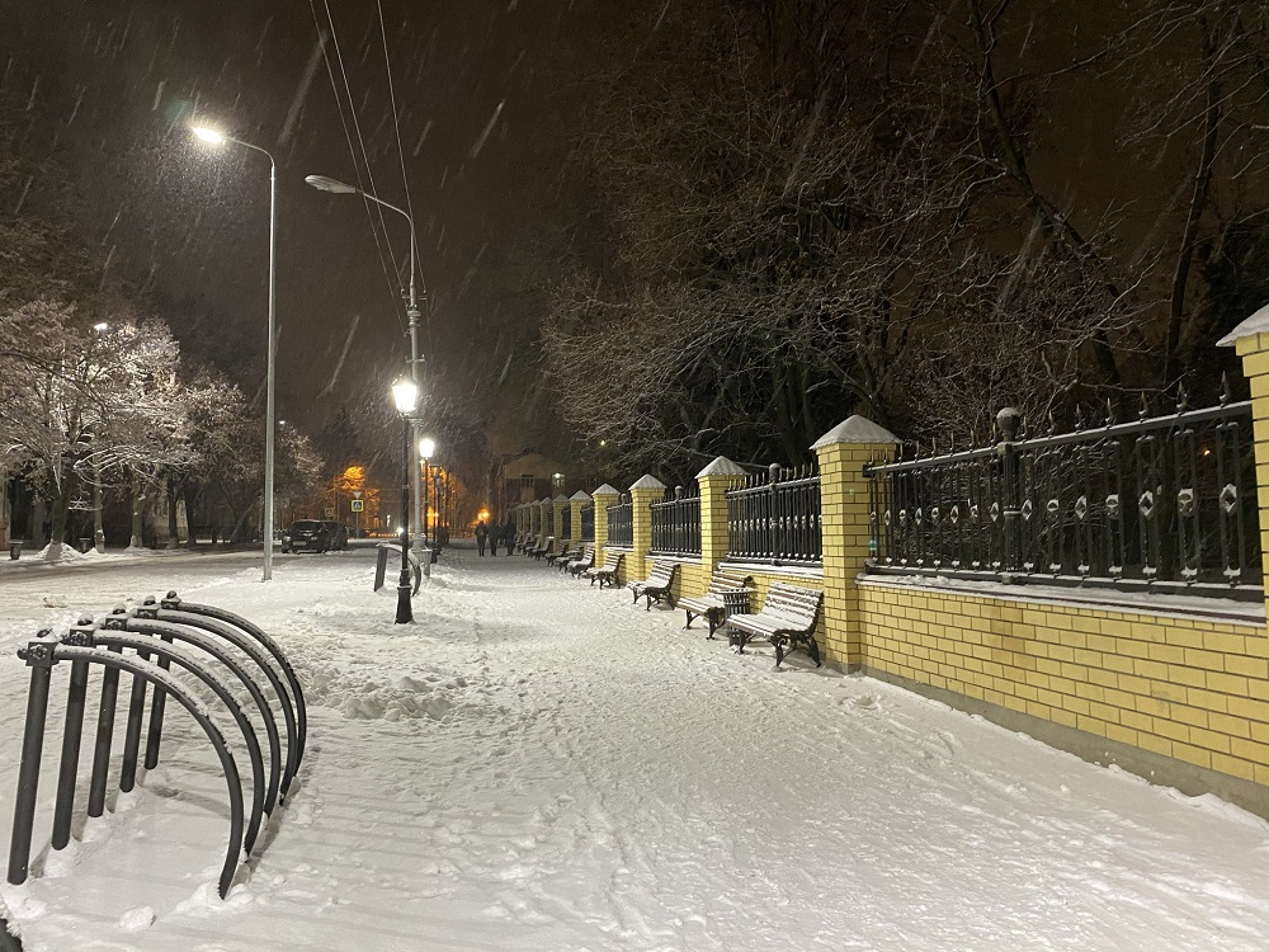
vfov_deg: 53.1
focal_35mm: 26
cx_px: 634
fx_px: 953
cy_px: 476
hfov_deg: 67.3
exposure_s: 1/25
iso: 500
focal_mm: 4.25
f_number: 1.8
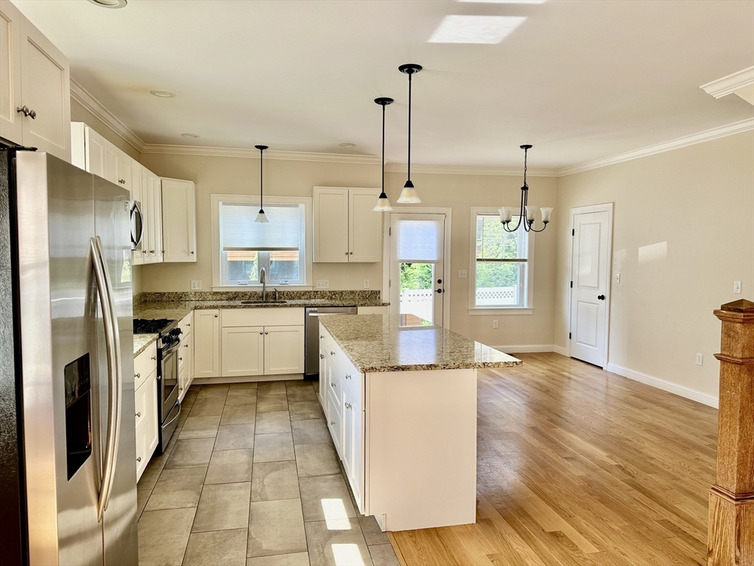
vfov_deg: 56.8
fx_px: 523
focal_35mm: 24
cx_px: 377
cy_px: 283
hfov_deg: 71.6
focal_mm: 6.86
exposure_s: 1/132
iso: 64
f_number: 1.78
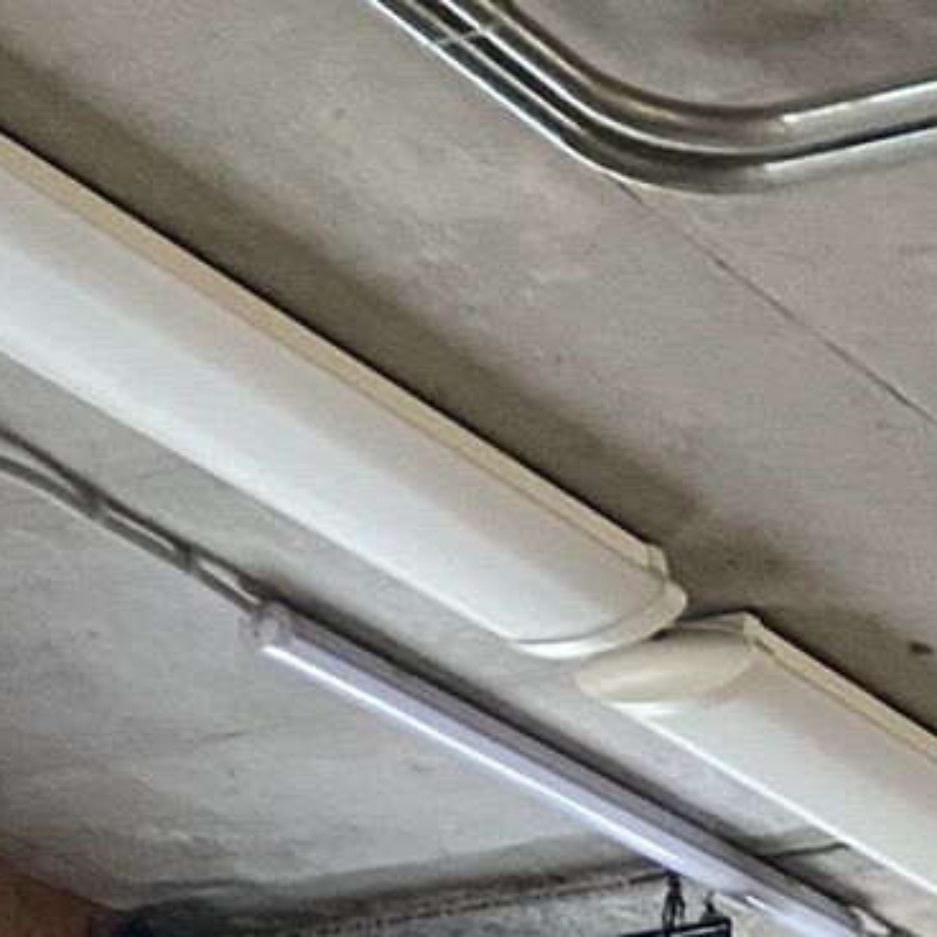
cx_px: 1864
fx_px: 3920
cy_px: 2505
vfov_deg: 10.8
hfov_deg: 12.1
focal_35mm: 128
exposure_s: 1/33
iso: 400
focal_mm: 4.25
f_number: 1.8
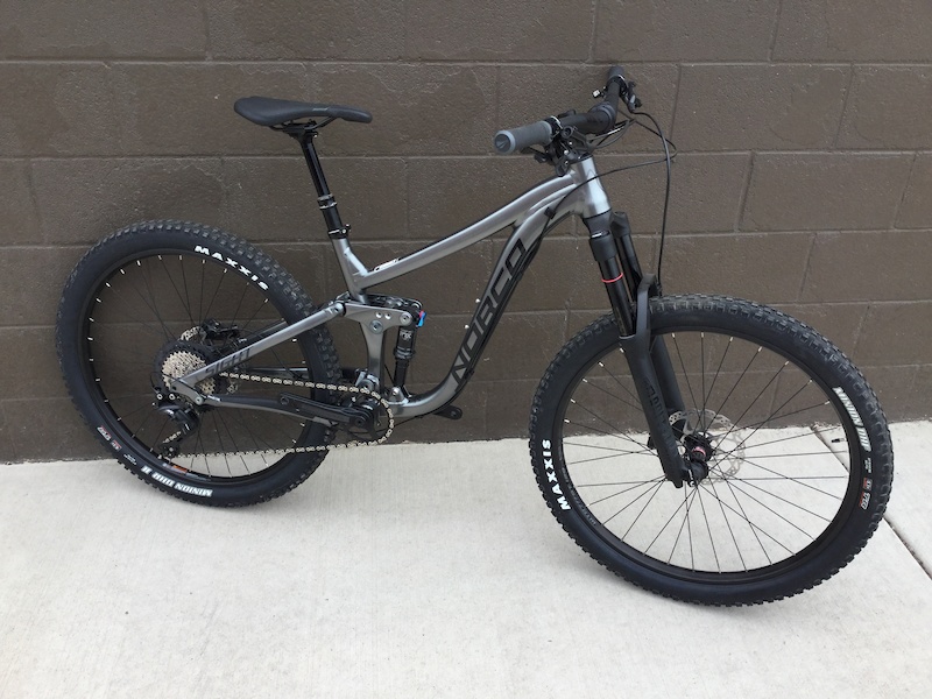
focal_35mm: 31
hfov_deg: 58.4
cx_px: 466
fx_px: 835
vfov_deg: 45.4
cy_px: 350
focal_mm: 3.3
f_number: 2.4
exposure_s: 1/203
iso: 25
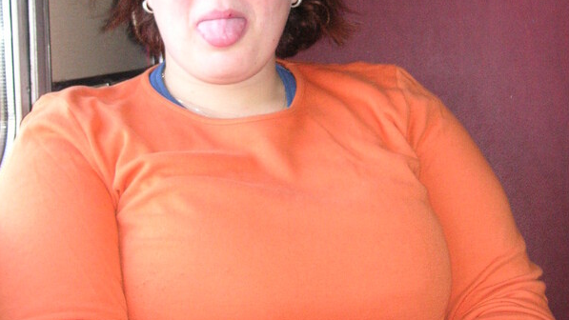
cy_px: 50
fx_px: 815
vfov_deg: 21.9
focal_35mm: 54
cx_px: 284
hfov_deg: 38.5
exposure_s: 1/60
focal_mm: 6.1
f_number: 2.8
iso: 160
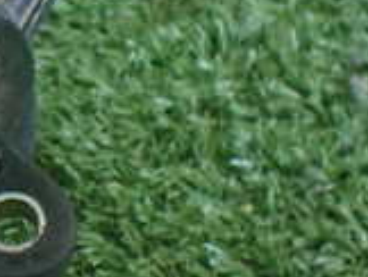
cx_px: -168
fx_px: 1182
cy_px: 134
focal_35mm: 111
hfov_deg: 16.3
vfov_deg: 13.4
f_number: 2.3
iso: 800
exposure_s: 1/80
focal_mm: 5.4
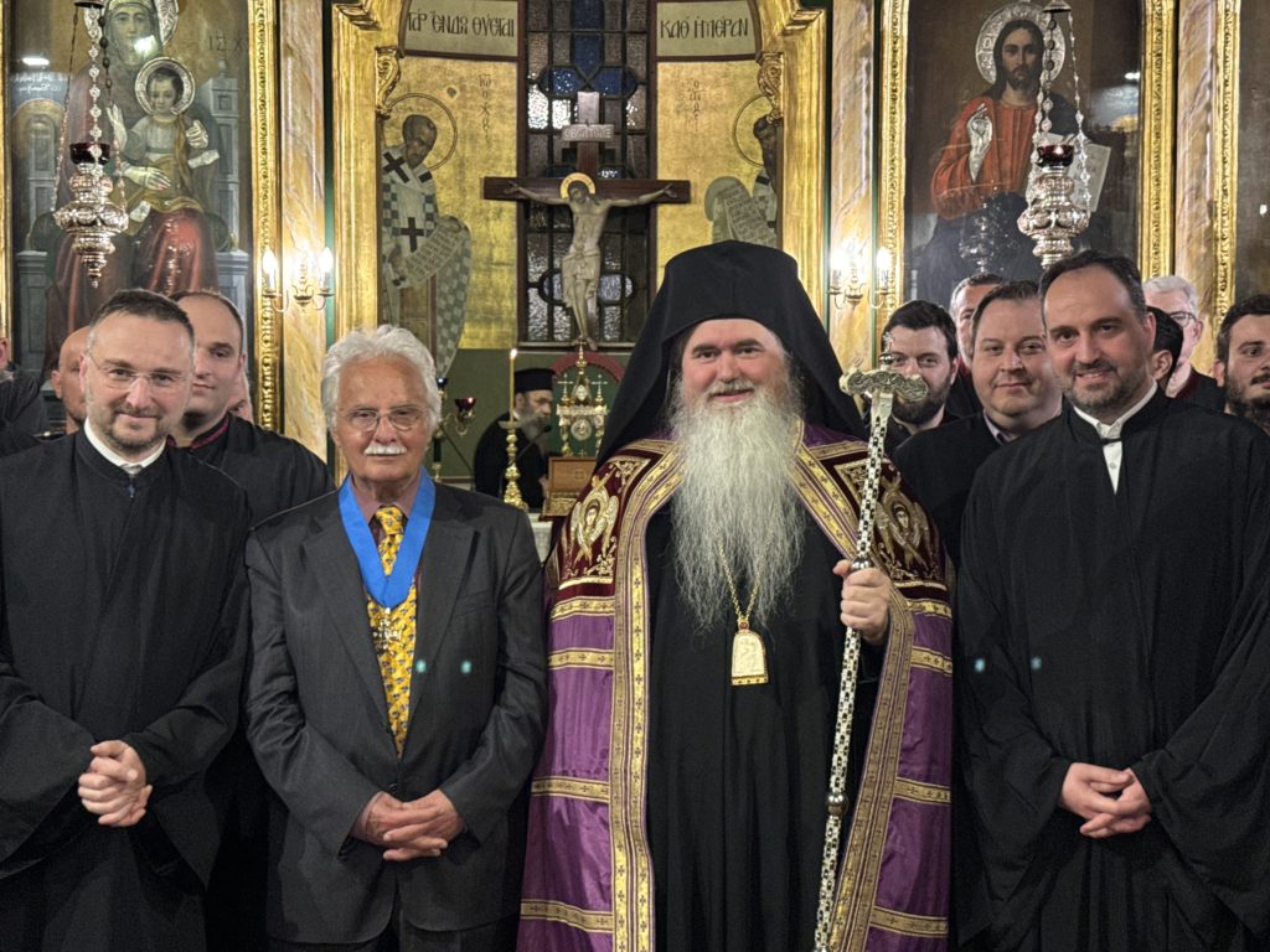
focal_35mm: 48
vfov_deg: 30.3
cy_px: 476
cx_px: 635
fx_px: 1761
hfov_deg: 39.7
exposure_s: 1/50
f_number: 1.78
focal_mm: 6.76
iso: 160
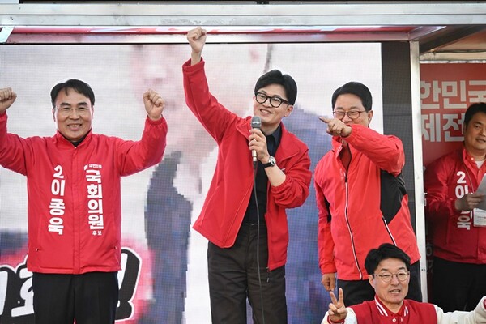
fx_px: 1822
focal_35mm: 135
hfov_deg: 15.2
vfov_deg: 10.2
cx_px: 243
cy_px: 162
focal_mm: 135
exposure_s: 1/1000
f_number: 6.3
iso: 4000
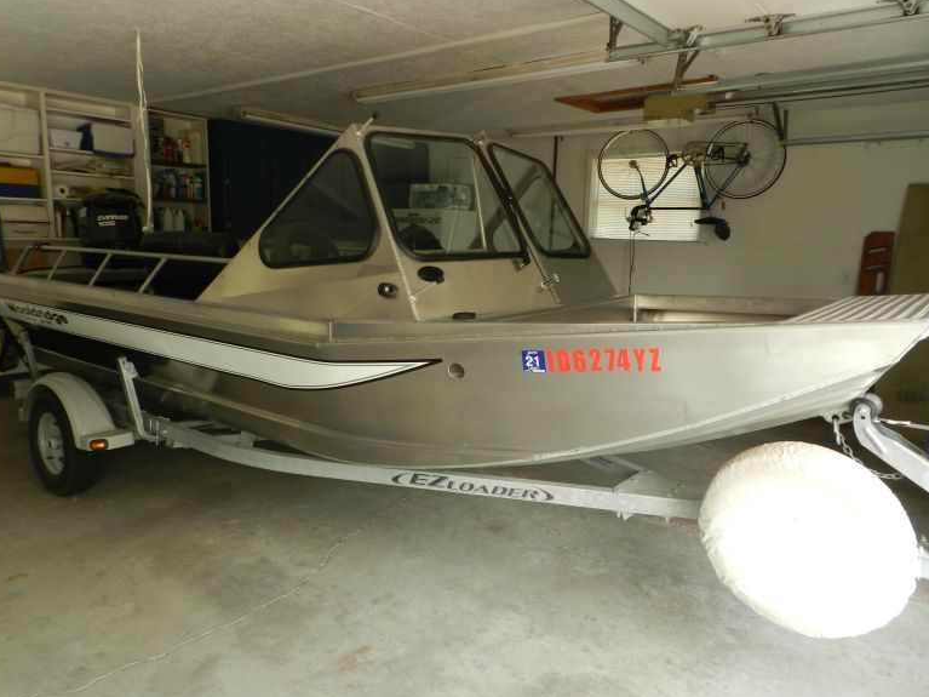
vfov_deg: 56.8
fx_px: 644
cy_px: 338
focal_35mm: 24
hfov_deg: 71.6
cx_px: 454
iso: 160
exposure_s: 1/100
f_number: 3.4
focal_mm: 4
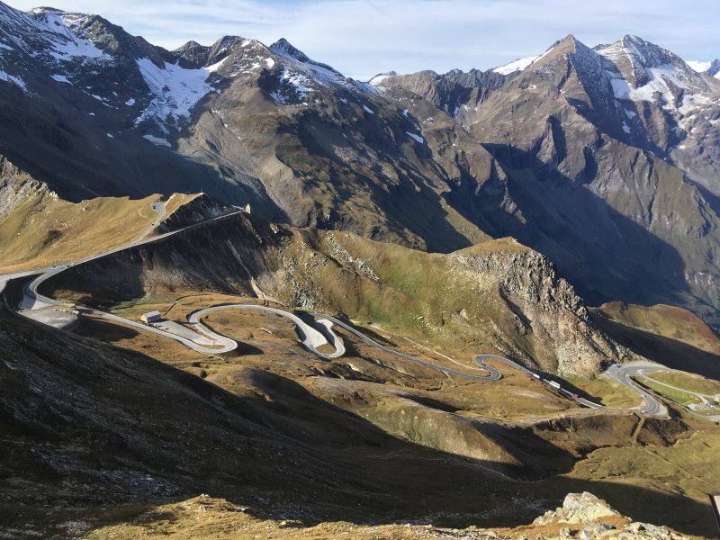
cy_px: 270
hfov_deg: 61.7
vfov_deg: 48.2
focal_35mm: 29
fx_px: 603
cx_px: 360
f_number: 2.2
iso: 25
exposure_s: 1/855
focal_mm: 4.15
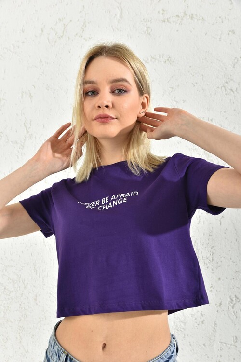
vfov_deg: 48.5
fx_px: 402
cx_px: 120
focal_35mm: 40
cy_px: 181
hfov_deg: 33.4
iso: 100
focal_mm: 40
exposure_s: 1/160
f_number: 7.1
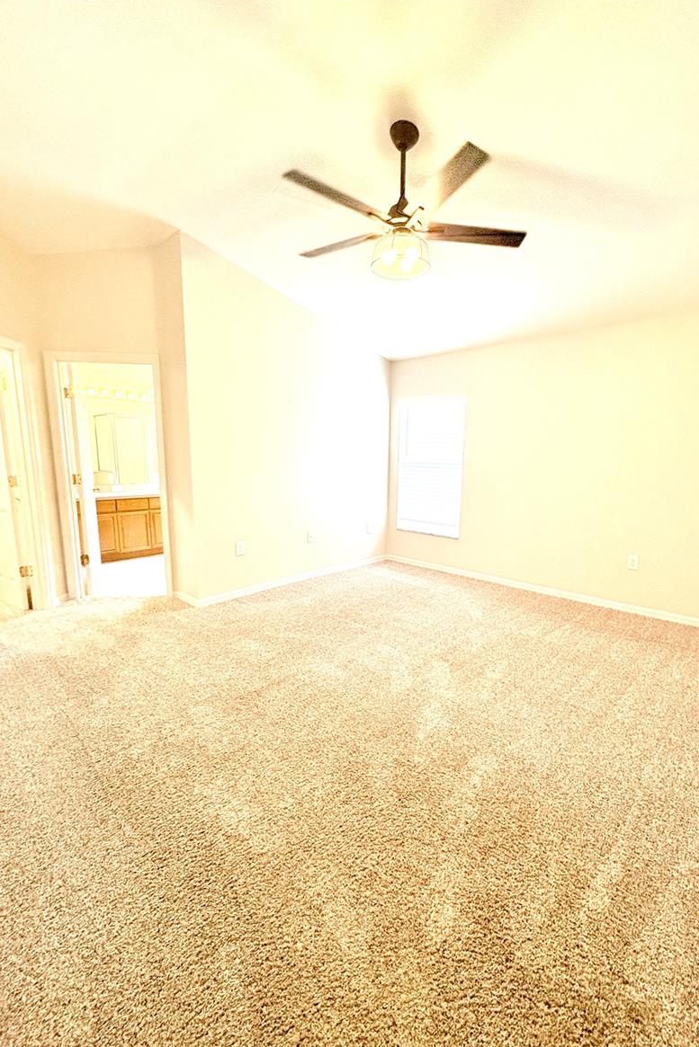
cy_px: 527
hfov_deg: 77.1
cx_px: 383
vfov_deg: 100.4
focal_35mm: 15
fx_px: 437
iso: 320
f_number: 2.2
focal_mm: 2.22
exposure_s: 1/120
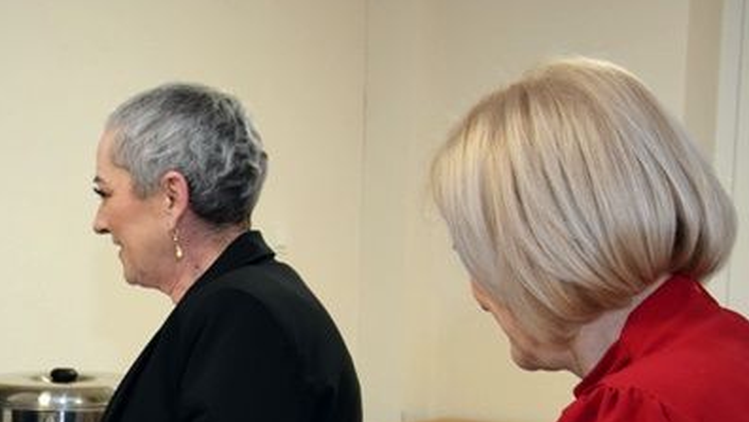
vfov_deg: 12.0
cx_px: 26
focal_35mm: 100
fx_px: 1987
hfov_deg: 20.7
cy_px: 426
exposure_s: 1/80
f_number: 4.5
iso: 800
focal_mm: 28
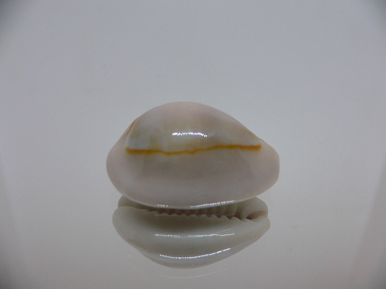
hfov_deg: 52.6
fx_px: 390
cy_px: 144
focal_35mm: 35
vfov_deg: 40.7
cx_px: 193
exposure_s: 1/60
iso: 200
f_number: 2.8
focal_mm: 4.6
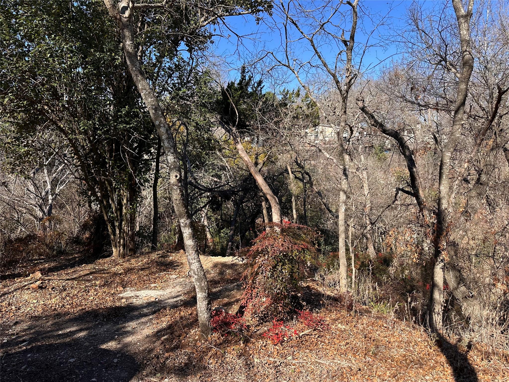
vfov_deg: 56.8
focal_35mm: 24
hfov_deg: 71.6
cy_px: 191
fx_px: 353
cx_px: 254
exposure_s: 1/1664
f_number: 1.78
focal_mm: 6.86
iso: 80
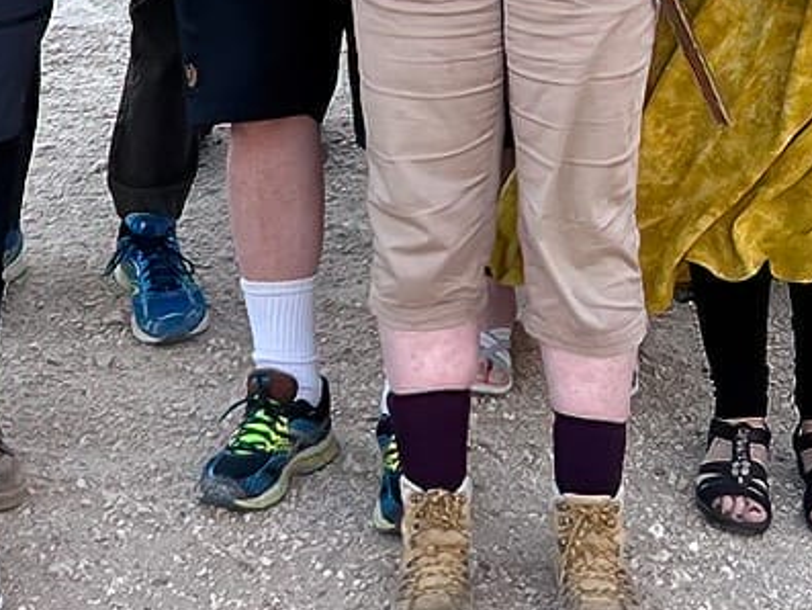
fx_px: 3074
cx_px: 362
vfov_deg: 10.5
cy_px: -590
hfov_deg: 15.0
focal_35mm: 131
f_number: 1.5
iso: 50
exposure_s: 1/1068
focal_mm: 5.7
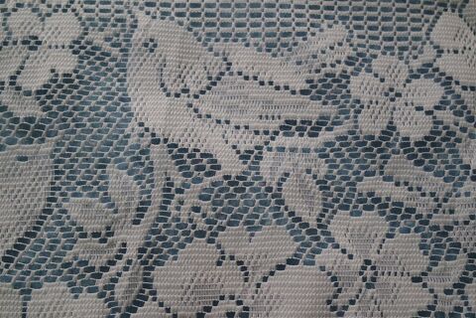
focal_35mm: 49
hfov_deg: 40.3
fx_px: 648
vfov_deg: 27.5
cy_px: 159
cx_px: 238
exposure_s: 1/60
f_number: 4.5
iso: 1600
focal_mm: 32
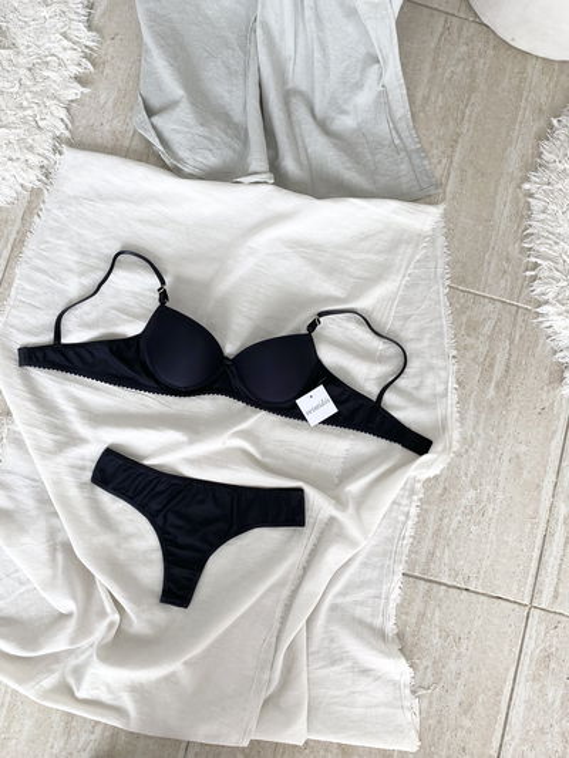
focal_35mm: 26
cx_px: 284
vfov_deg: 67.3
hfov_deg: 53.1
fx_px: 570
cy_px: 379
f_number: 1.8
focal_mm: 4.25
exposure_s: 1/122
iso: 32
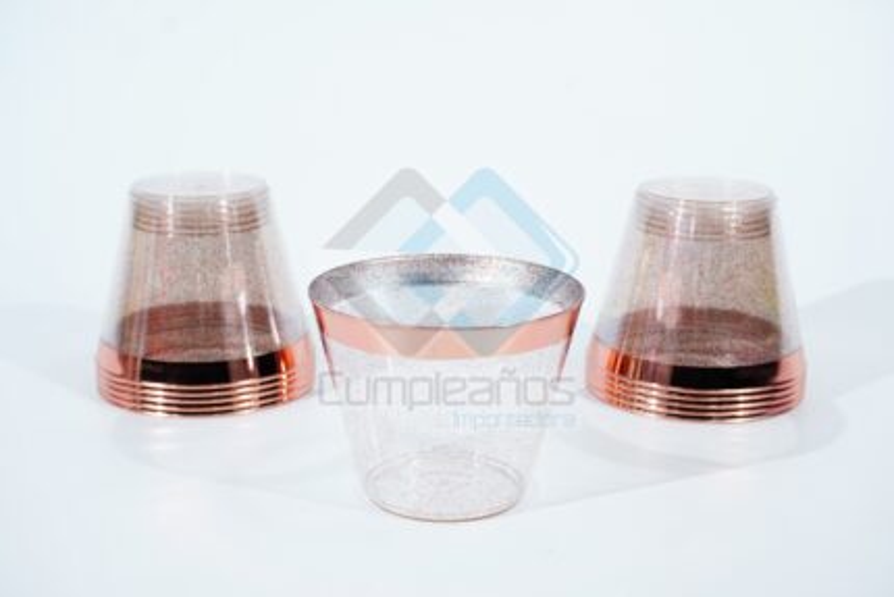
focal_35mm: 51
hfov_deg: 38.9
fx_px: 1267
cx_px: 447
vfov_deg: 26.5
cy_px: 298
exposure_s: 1/45
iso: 400
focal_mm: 34
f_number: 8
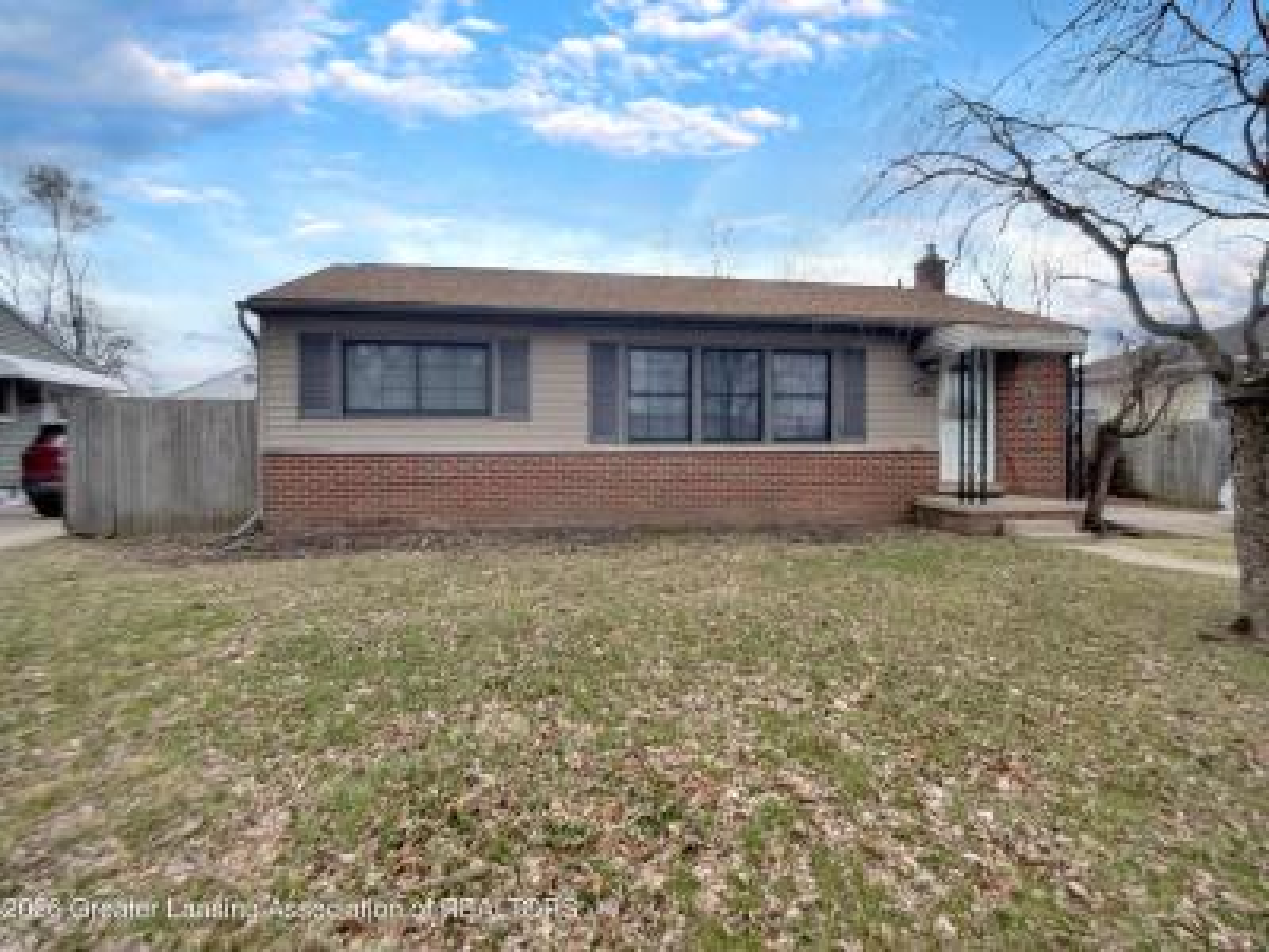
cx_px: 634
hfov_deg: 67.3
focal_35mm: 26
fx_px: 953
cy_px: 476
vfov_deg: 53.1
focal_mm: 5.96
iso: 64
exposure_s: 1/3831
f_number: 1.6
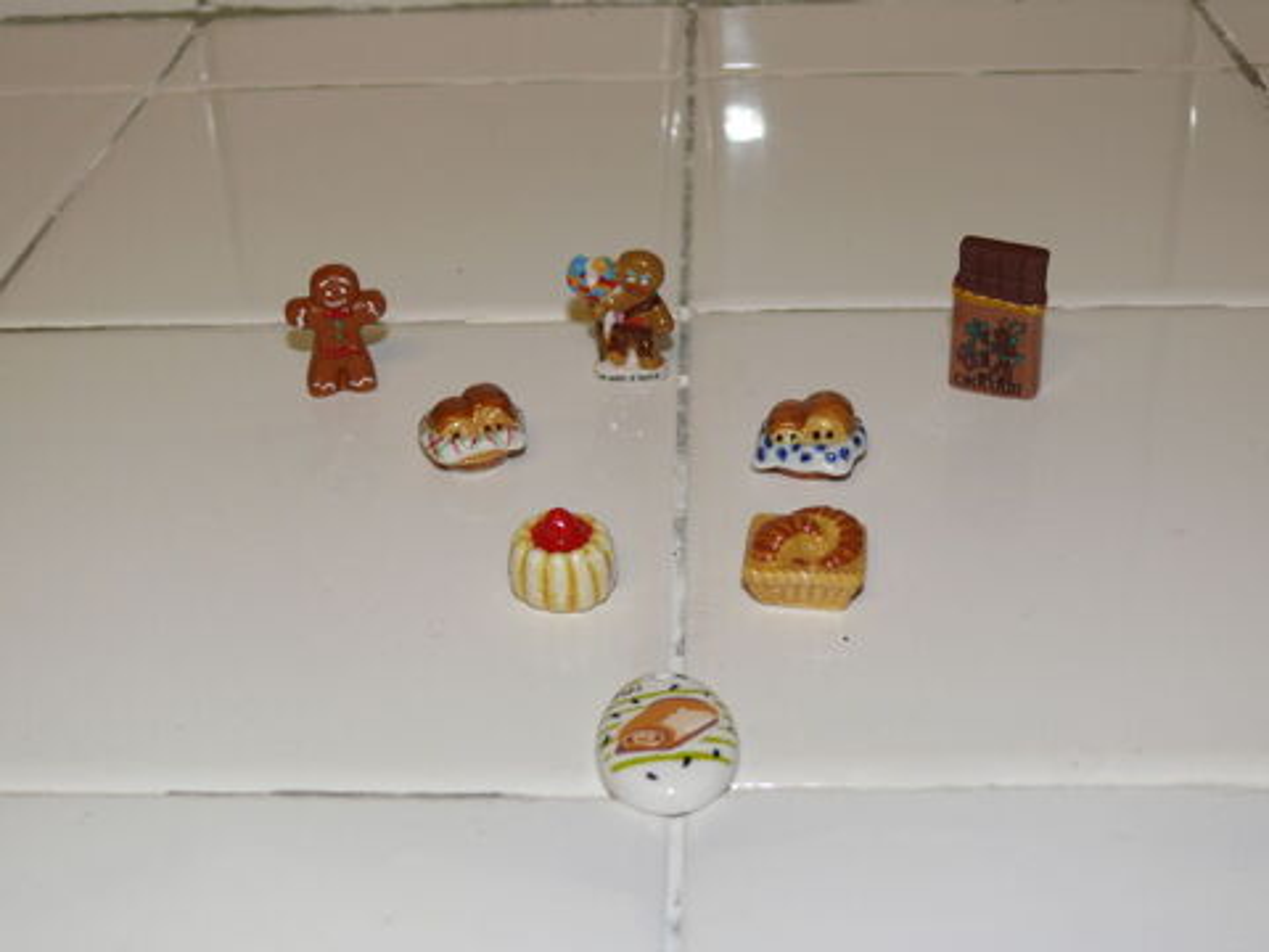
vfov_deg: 27.5
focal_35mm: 53
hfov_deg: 36.2
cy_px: 476
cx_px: 634
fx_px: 1943
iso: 100
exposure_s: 1/30
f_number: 3.2
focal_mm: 9.9
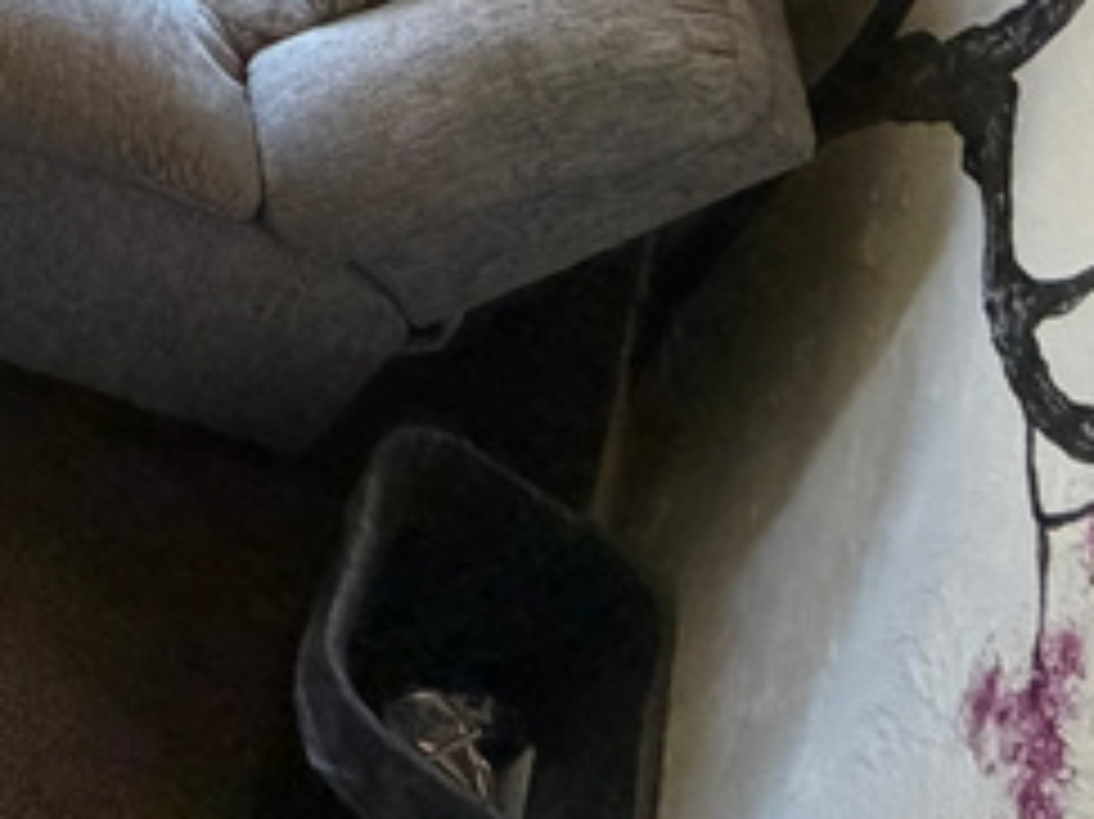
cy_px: -792
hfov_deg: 21.5
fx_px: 1864
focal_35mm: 59
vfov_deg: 17.8
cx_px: -869
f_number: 2.2
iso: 320
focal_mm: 2.22
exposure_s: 1/60
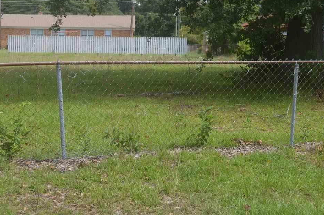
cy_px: 76
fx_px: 513
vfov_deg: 23.7
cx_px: 152
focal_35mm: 57
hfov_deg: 35.1
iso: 100
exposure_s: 1/200
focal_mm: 28
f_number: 6.3
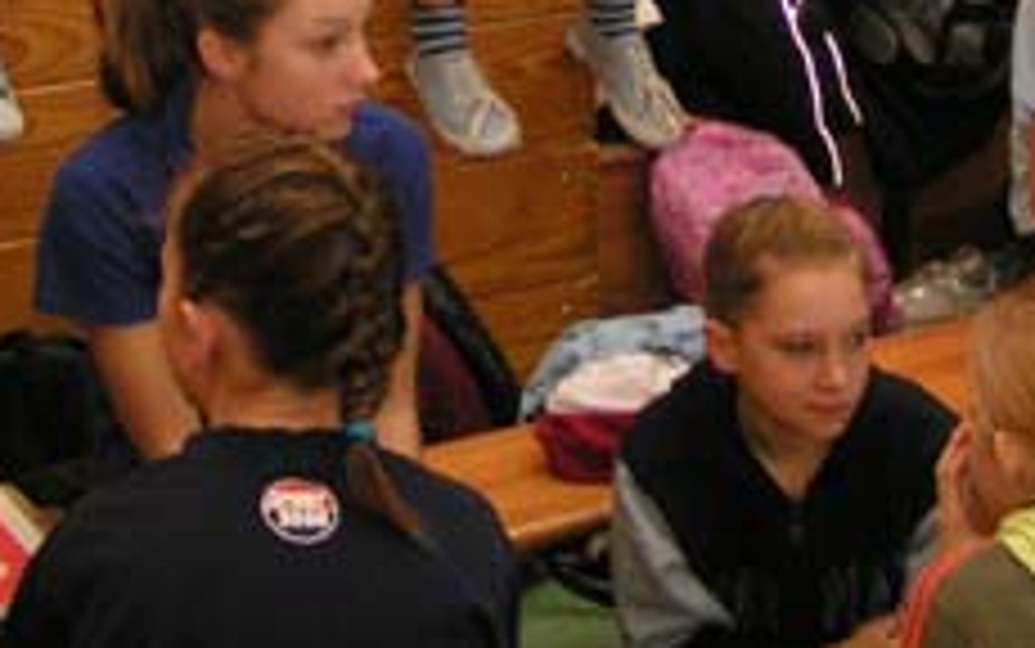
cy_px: -40
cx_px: 616
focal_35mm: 105
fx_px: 2963
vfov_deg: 12.3
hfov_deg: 19.8
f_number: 2.8
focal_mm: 5.8
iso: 200
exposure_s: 1/40
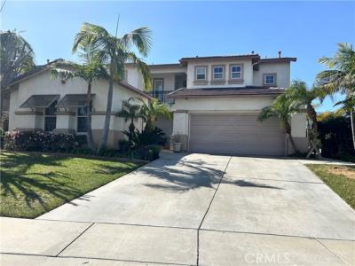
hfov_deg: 67.3
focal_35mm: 26
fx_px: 267
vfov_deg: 53.1
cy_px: 133
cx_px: 178
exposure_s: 1/4630
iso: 50
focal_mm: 5.7
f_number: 1.5
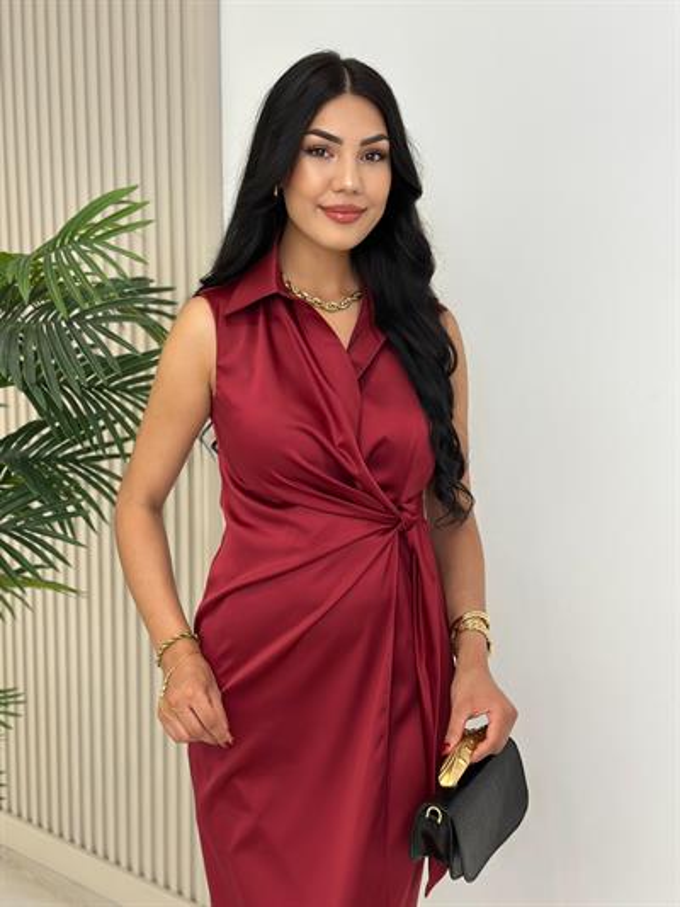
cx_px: 340
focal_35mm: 48
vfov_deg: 39.6
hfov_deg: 30.3
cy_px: 454
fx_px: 1257
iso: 64
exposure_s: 1/142
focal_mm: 6.86
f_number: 1.78
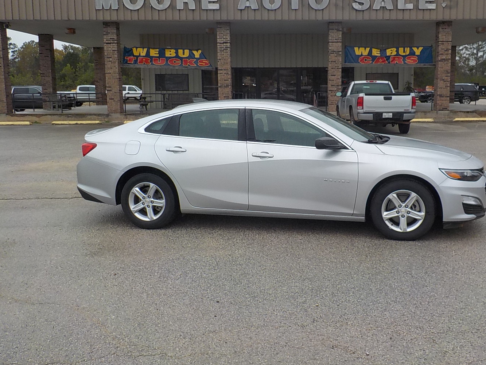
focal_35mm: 36
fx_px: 505
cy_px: 159
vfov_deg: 39.6
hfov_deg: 51.1
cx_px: 289
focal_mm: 4.1
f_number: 3.3
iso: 125
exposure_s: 1/200
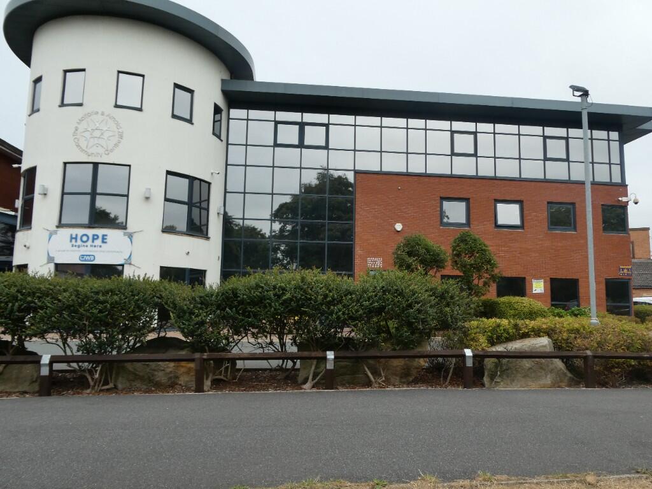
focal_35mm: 24
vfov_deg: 56.8
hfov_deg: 71.6
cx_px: 326
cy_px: 244
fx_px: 452
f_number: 3.3
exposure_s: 1/200
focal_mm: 4.3
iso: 80
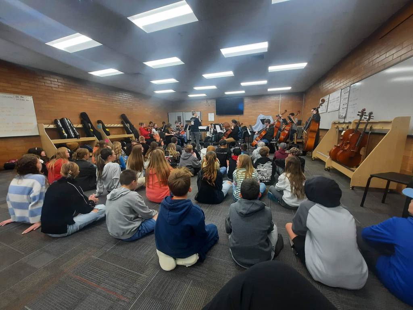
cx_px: 206
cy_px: 155
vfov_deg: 89.9
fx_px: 155
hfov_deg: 106.2
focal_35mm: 13
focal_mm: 1.74
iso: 160
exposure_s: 1/40
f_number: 2.2
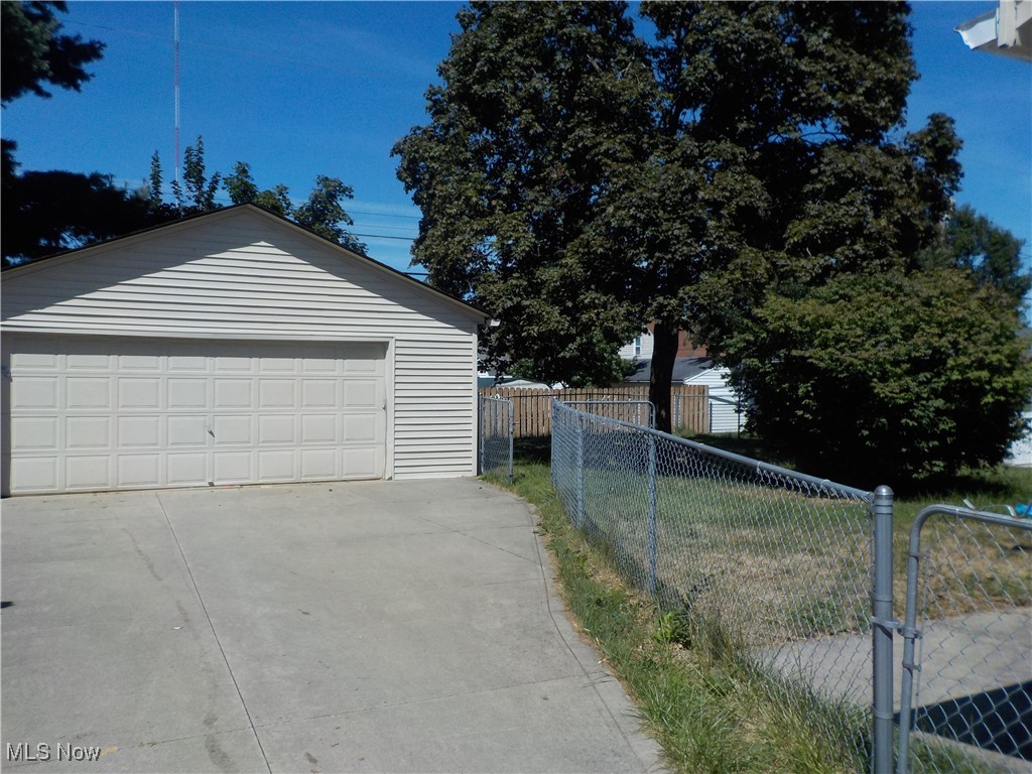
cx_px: 516
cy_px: 387
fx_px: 894
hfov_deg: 60.0
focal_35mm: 30
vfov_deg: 46.8
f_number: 6.6
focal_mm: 4.1
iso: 125
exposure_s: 1/640
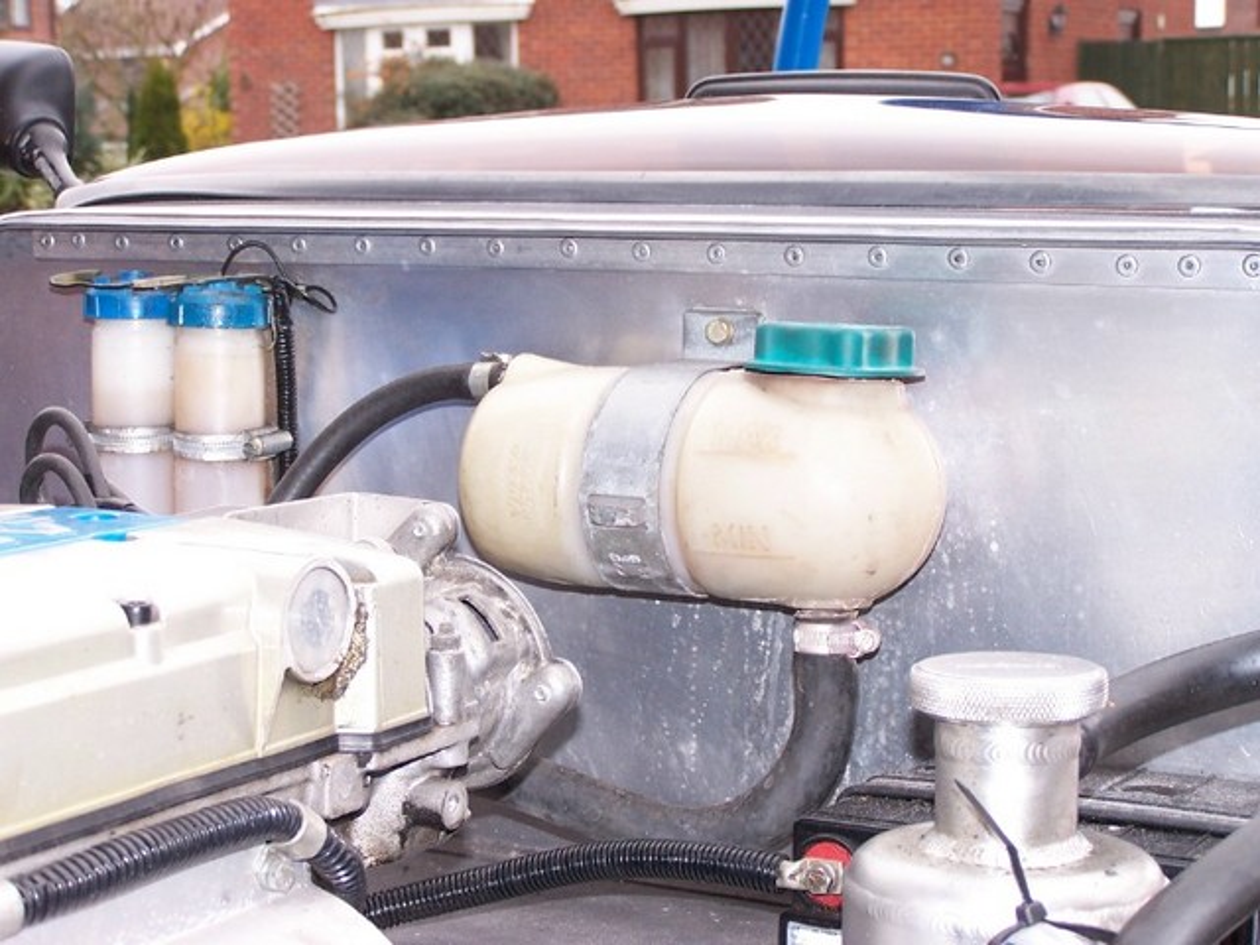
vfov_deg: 19.6
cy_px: 472
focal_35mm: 75
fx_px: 2730
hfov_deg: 26.0
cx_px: 630
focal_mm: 12.4
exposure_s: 1/60
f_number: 3.2
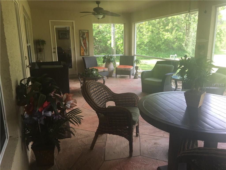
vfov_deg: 48.2
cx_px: 113
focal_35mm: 29
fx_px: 189
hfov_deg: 61.7
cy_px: 85
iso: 40
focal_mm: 4.15
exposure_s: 1/100
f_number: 2.2
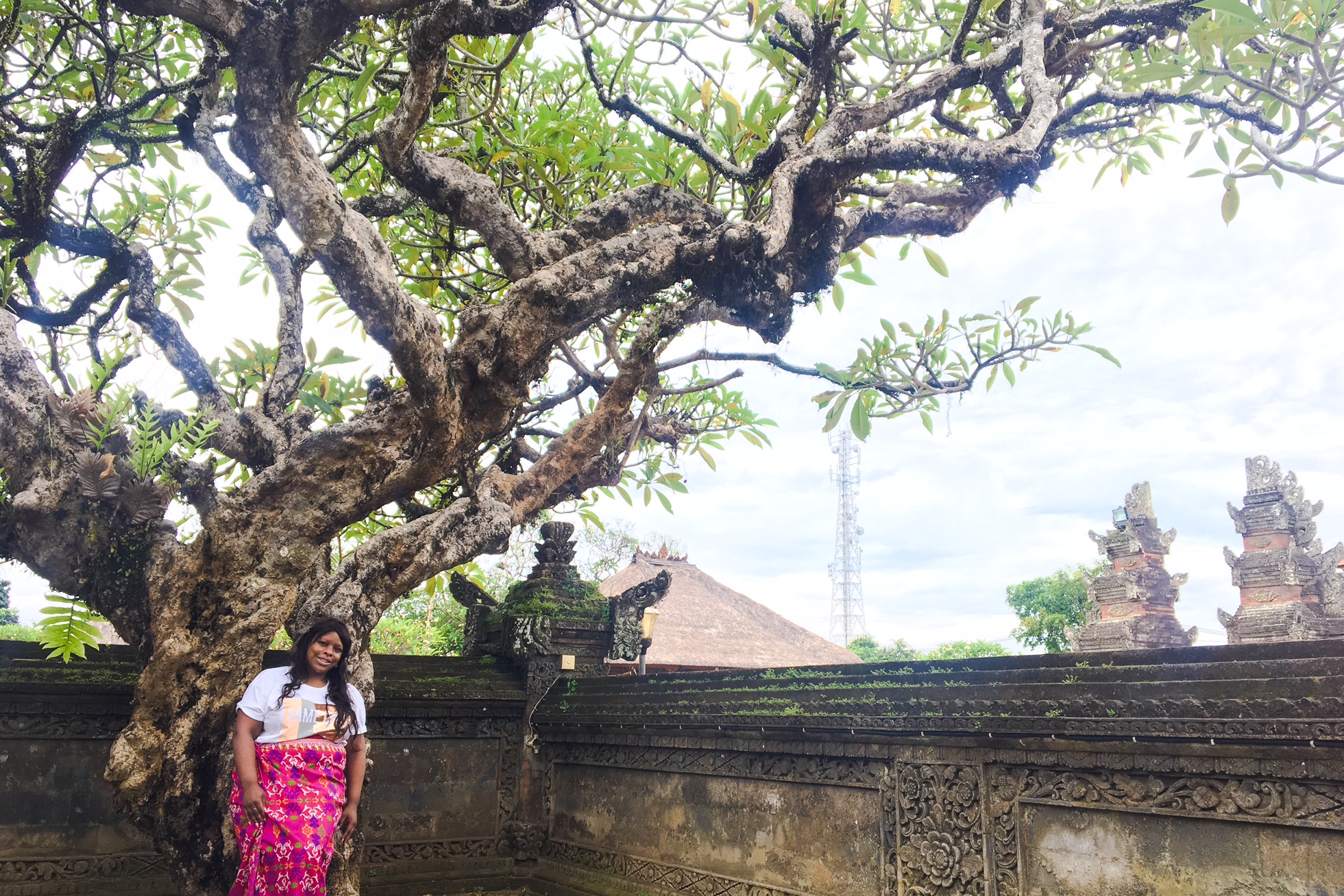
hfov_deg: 60.3
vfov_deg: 42.3
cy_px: 497
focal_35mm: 31
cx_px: 679
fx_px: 1157
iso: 25
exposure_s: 1/115
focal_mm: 4.15
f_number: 2.2
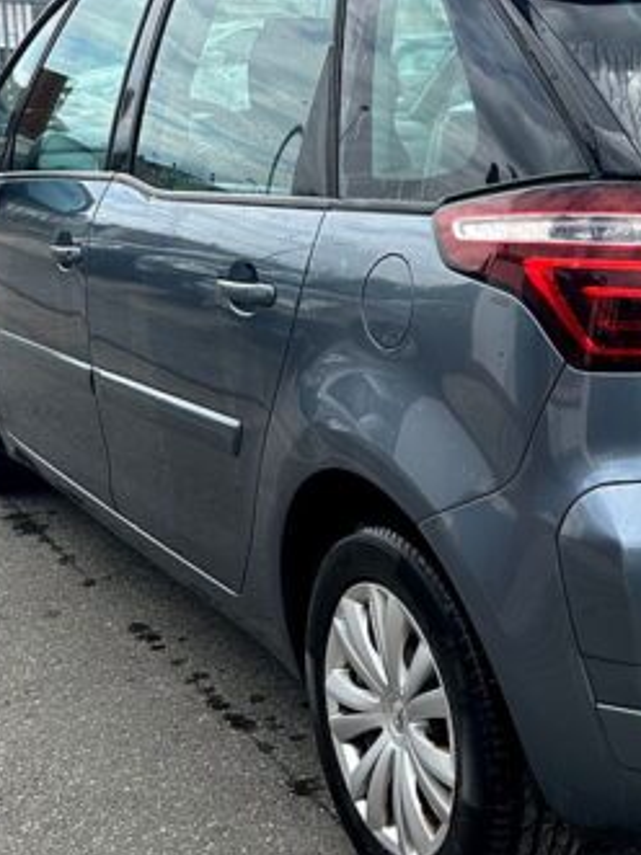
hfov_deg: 24.7
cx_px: 545
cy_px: 400
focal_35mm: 58
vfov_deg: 33.2
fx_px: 1433
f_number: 1.78
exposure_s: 1/2299
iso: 80
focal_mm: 6.86
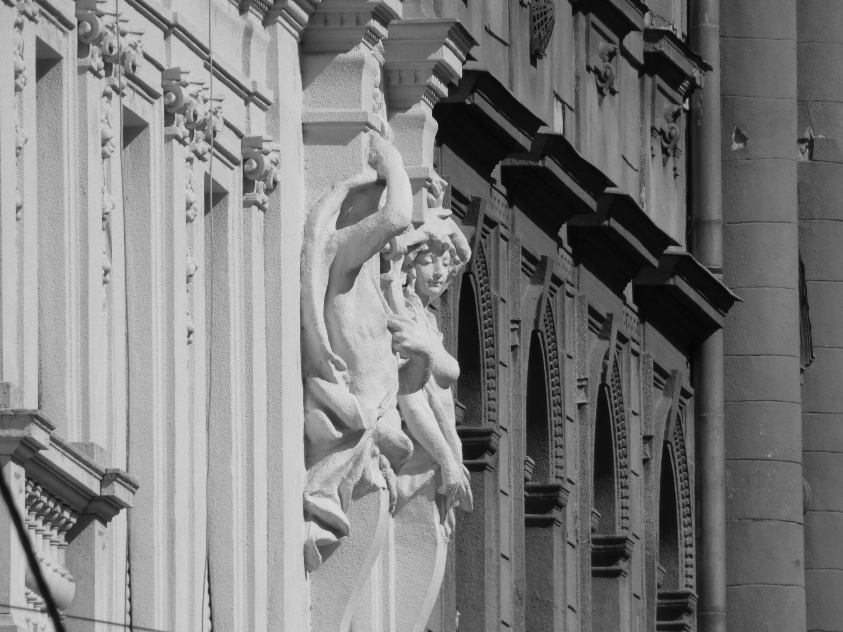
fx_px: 29223
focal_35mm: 1200
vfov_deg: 1.2
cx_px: 422
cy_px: 316
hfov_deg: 1.7
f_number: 5.9
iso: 80
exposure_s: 1/1000
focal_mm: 215
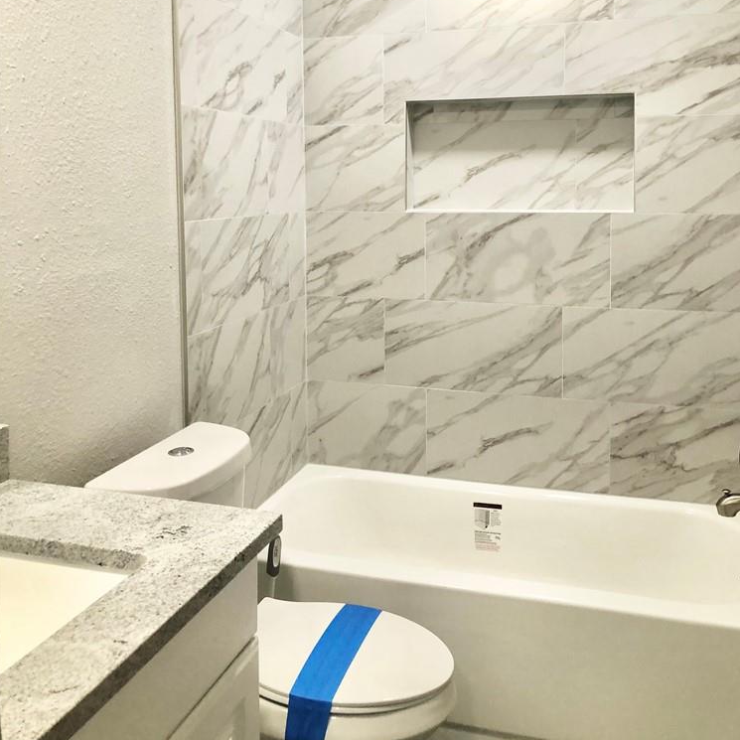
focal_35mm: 34
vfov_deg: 47.6
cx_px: 375
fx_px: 822
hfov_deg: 48.4
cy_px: 239
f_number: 1.8
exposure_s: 1/30
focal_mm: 3.99
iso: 32
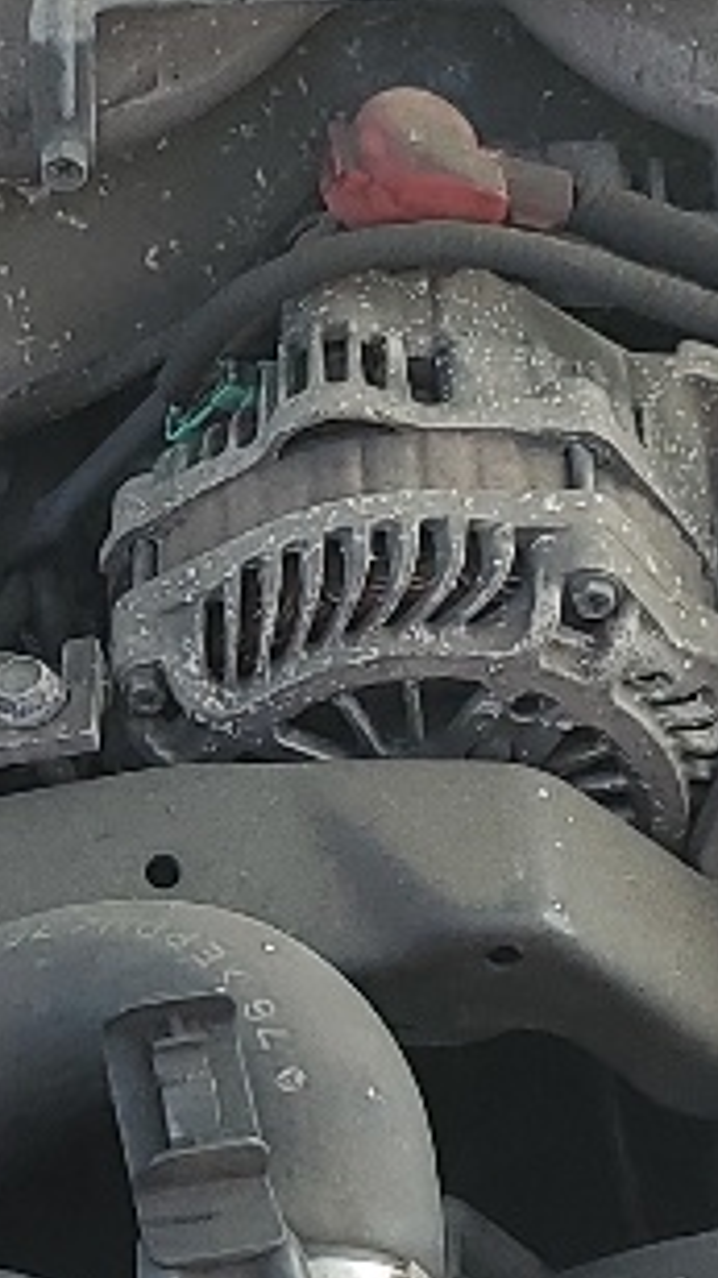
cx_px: 100
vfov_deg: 14.6
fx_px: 4981
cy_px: 672
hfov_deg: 8.2
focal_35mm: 147
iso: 50
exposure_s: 1/400
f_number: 1.5
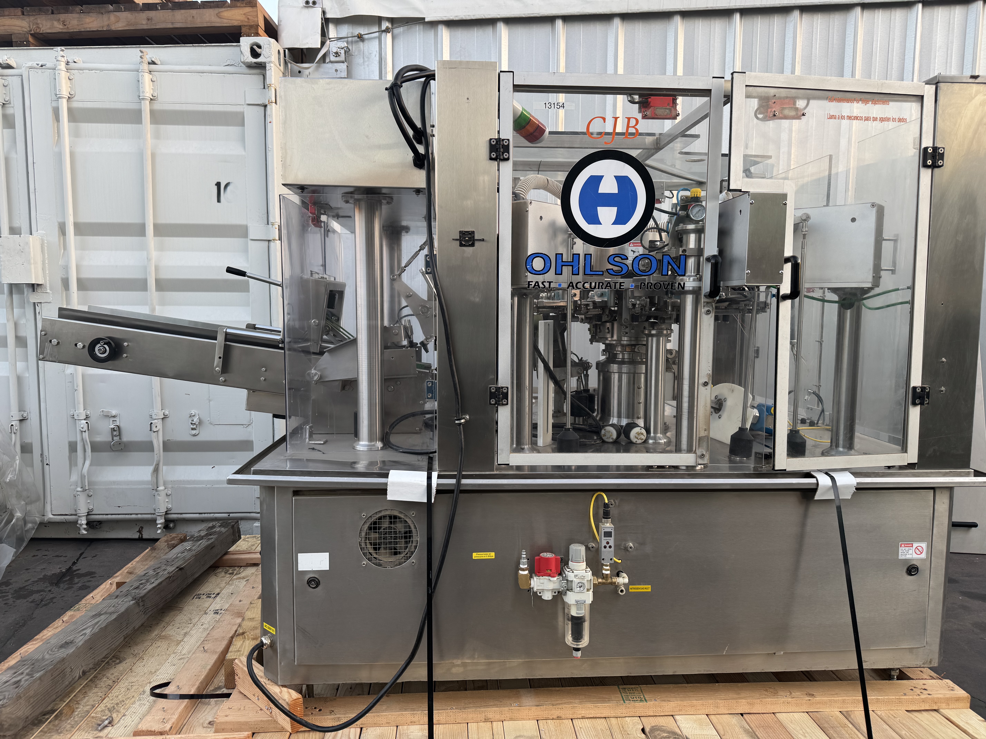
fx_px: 684
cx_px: 493
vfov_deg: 56.8
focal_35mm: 24
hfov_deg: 71.6
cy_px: 370
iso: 64
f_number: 1.78
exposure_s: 1/151
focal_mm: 6.76
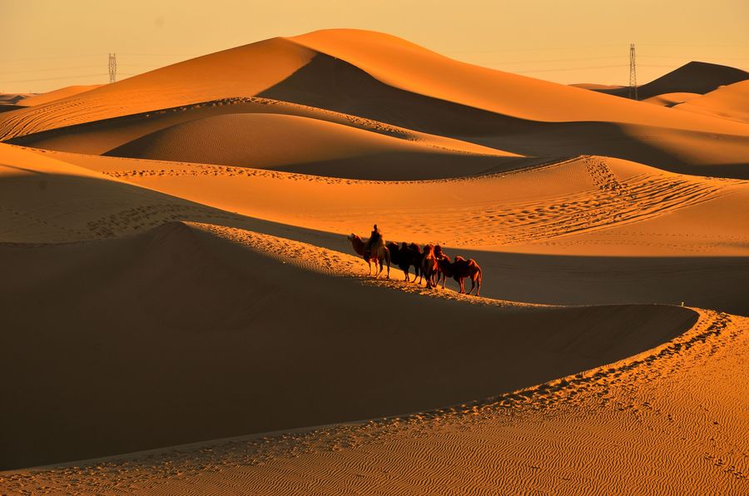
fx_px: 3270
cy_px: 248
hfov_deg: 13.1
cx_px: 374
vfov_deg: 8.7
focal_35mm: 158
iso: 100
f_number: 8
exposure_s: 1/45
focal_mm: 105
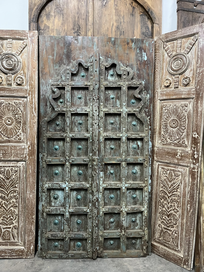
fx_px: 204
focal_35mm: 26
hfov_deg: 53.1
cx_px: 102
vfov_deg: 67.3
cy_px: 136
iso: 400
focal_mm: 5.1
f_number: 1.6
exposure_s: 1/60
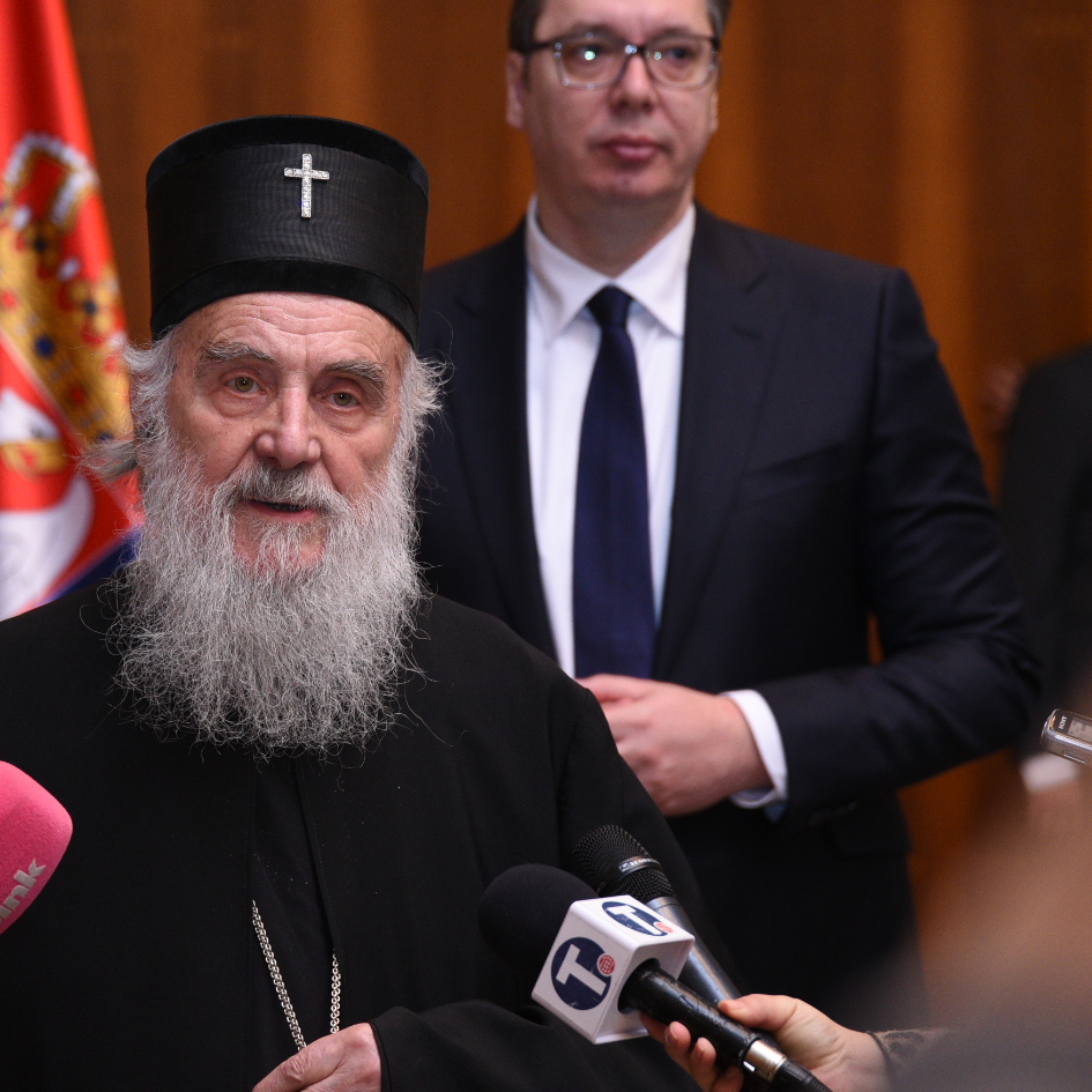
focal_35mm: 153
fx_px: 5461
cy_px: 503
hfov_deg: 11.4
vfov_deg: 11.4
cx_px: 369
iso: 1600
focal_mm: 105
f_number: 4
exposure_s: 1/160
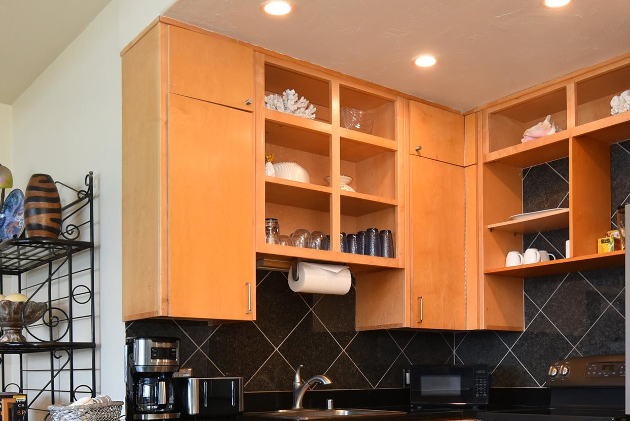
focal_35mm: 42
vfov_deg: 30.7
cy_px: 366
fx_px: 735
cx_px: 356
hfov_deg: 46.3
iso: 4500
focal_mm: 17
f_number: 16
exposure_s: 1/20
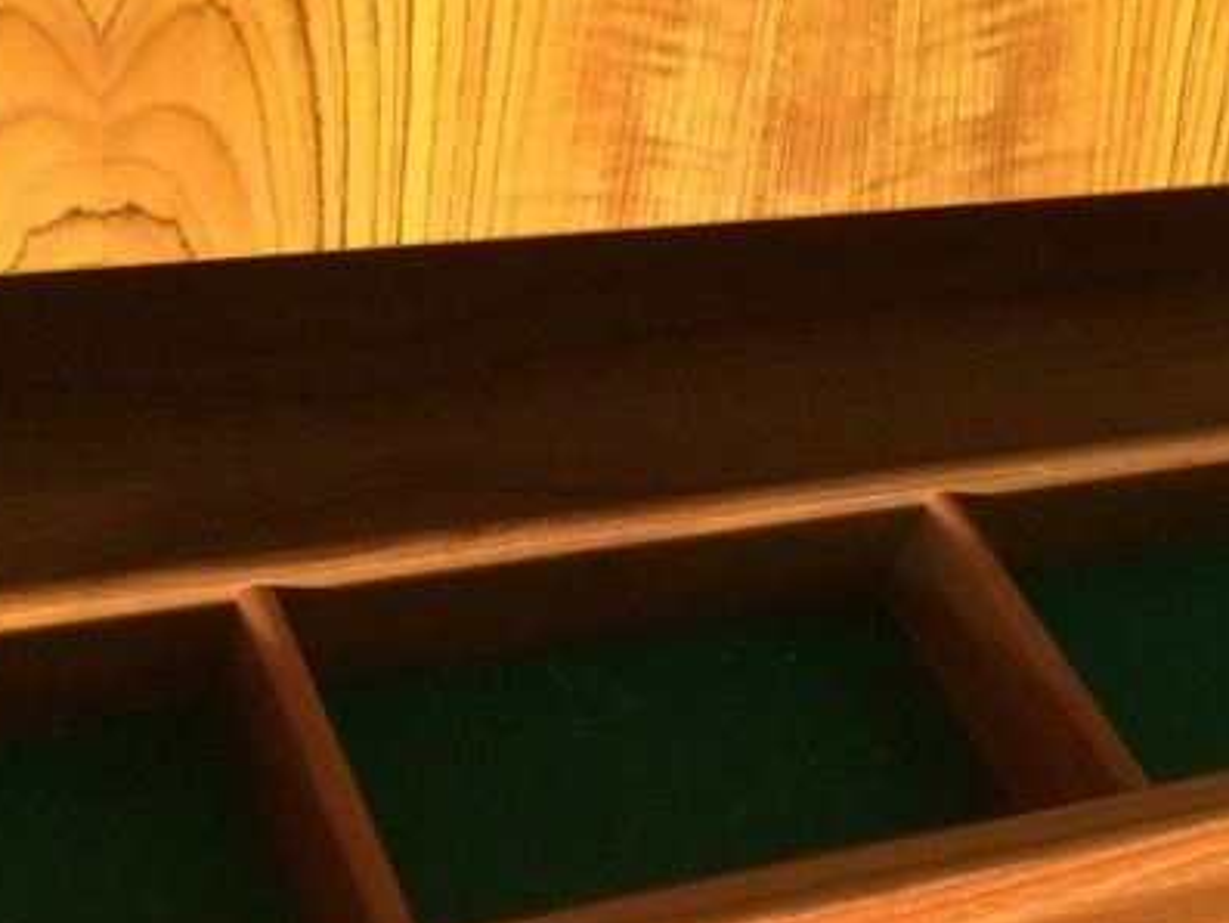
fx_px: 2415
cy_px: 522
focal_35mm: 68
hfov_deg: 28.6
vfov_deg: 21.6
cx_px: 604
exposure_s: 1/20
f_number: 2.2
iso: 320
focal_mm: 4.12
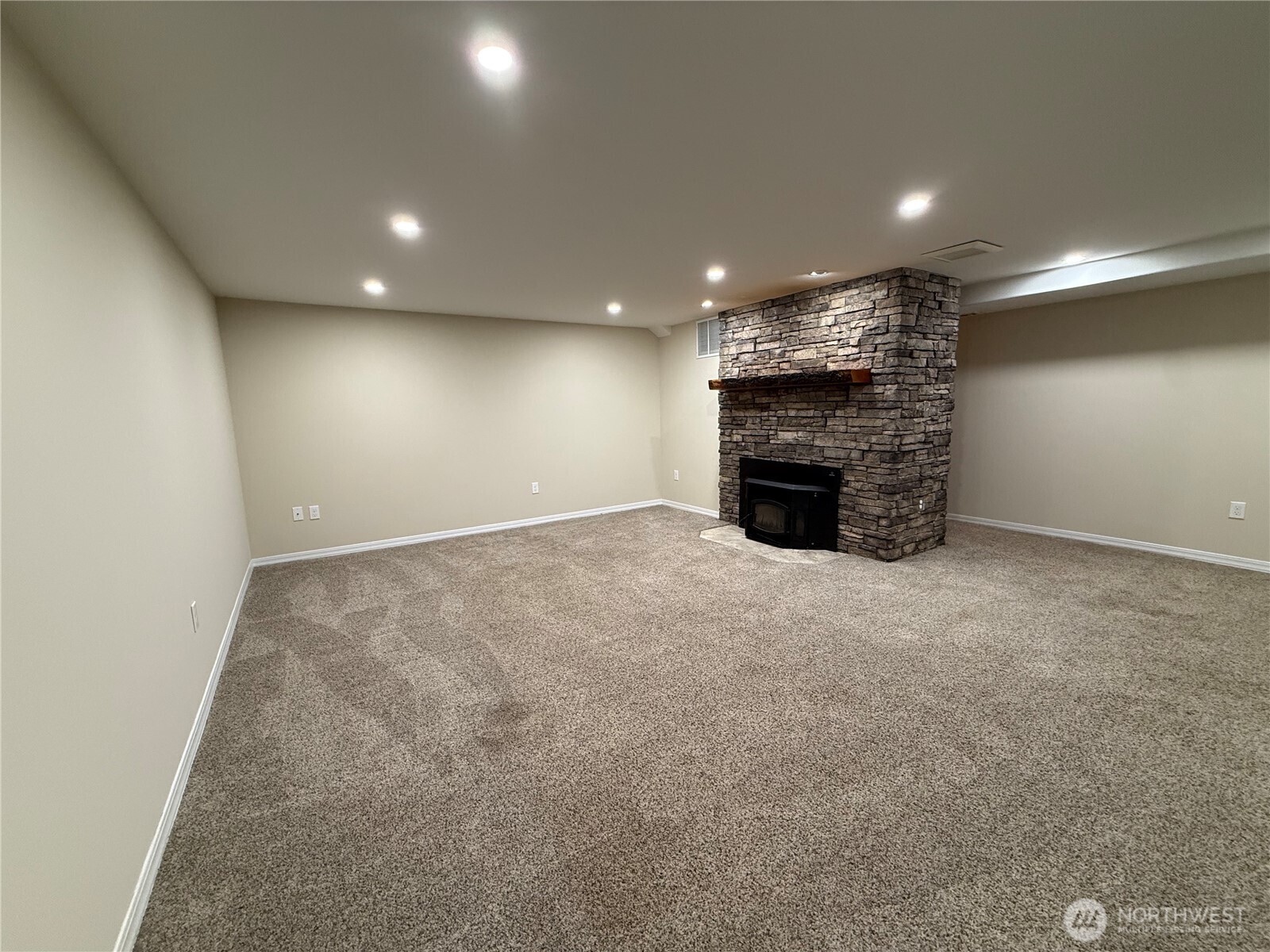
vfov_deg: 85.7
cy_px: 476
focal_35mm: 14
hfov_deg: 102.1
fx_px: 514
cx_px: 635
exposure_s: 1/60
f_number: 2.2
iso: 200
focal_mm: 2.22
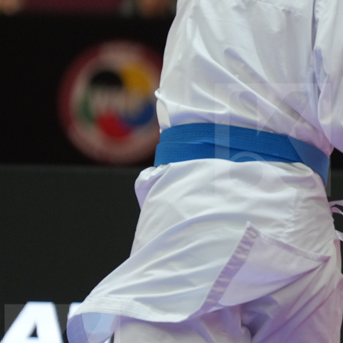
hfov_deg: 2.8
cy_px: 140
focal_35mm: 630
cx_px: 483
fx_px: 7063
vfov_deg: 2.8
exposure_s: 1/1000
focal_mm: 200
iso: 1250
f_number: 2.8
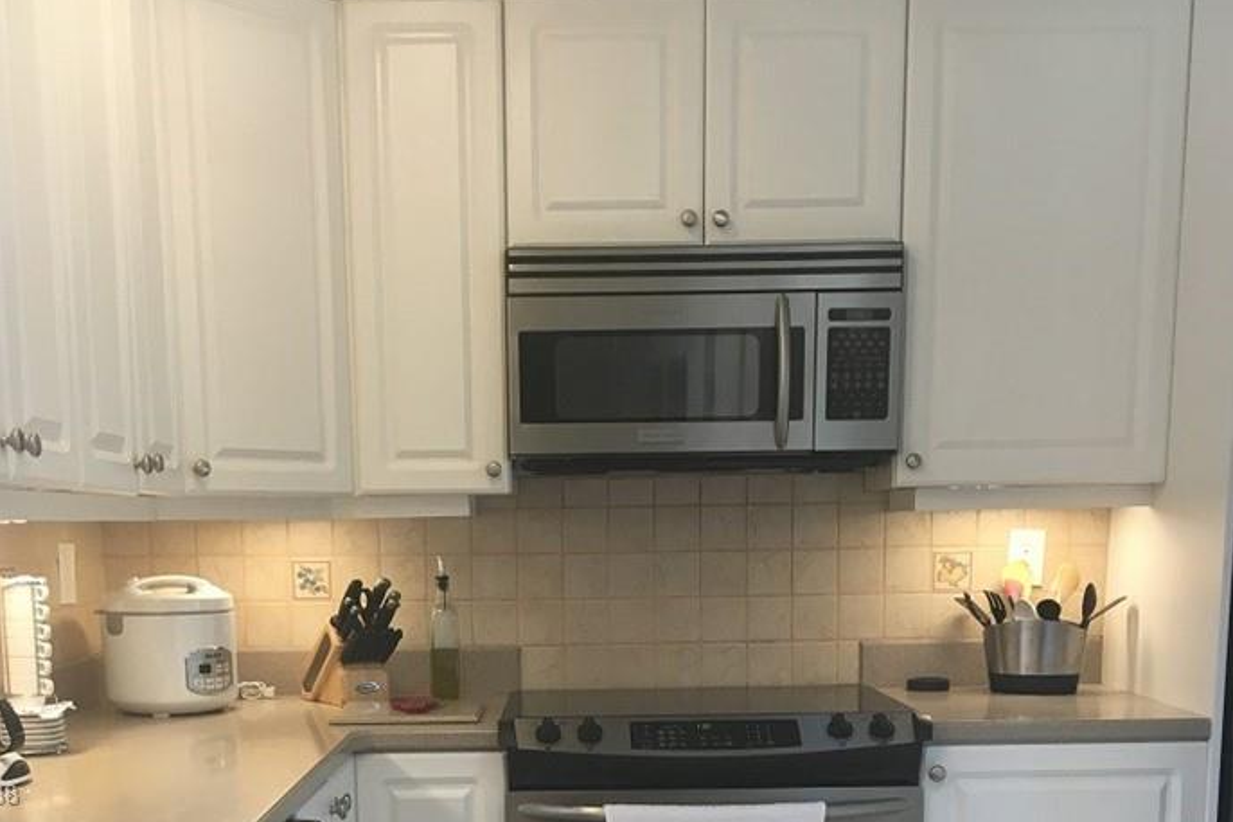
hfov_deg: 43.6
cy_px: 796
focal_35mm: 45
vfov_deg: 28.3
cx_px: 573
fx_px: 1541
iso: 64
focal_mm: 4.15
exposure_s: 1/30
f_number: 2.2
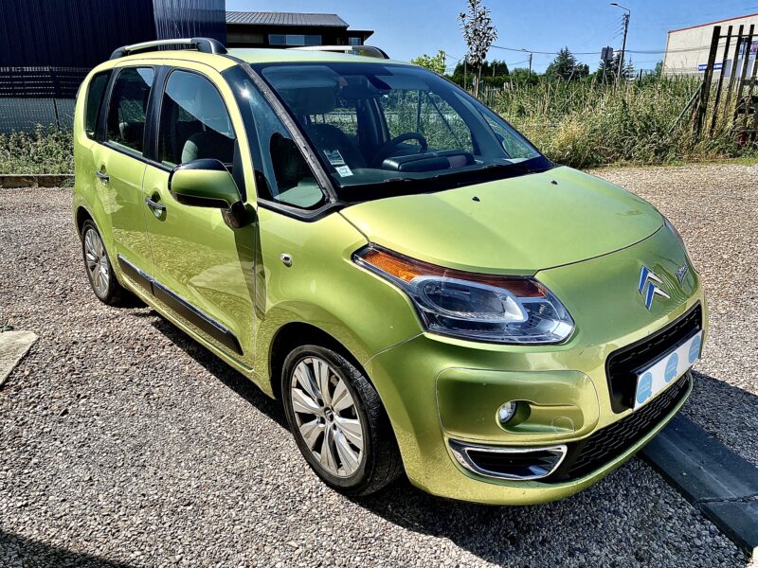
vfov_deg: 53.1
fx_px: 569
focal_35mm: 26
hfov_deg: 67.3
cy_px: 284
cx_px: 379
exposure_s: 1/2571
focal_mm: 4.25
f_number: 1.8
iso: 32
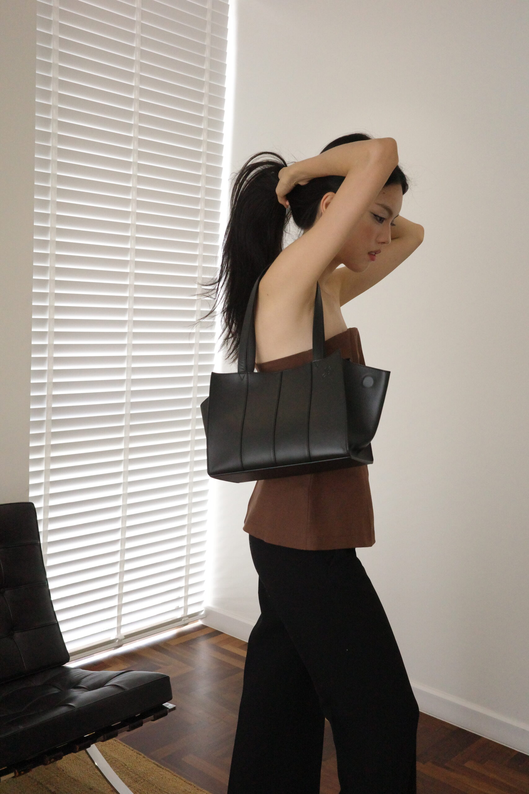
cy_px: 397
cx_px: 264
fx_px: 881
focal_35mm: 40
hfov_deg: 33.4
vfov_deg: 48.5
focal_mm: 26
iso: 6400
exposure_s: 1/640
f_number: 5.6
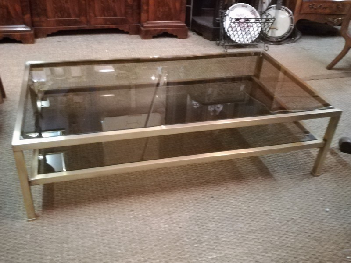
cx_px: 176
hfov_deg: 67.3
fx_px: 264
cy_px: 132
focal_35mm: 26
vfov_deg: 53.1
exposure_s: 1/14.3
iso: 2000
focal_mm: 3.83
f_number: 2.2
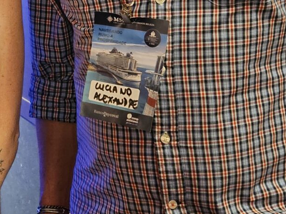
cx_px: -1
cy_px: 15
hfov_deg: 19.6
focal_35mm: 97
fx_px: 801
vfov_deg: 15.0
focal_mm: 5.4
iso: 1000
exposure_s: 1/24
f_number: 1.8
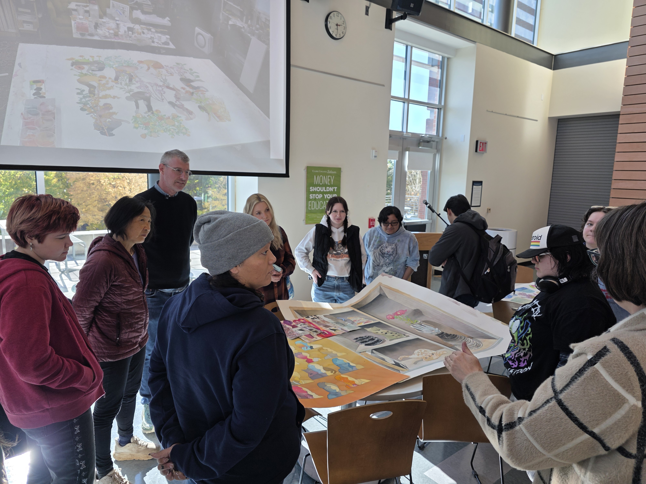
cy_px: 242
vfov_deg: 58.9
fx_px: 429
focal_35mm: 23
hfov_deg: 73.9
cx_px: 323
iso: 20
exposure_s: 1/120
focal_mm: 6.3
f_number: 1.7
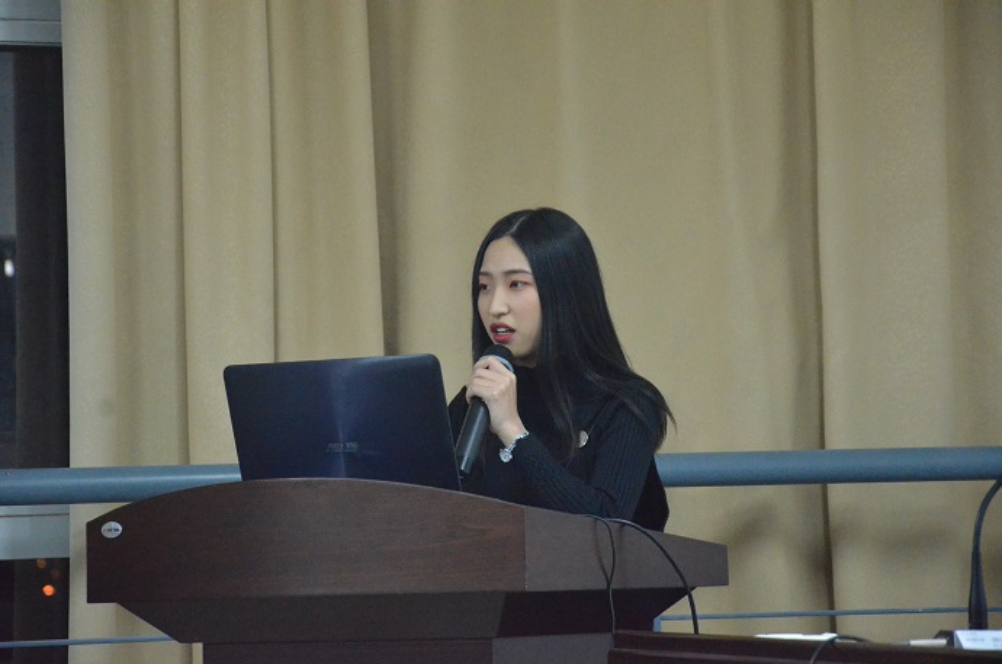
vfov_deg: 8.7
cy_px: 332
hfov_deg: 13.1
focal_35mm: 158
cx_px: 501
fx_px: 4375
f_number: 5.6
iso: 6400
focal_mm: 105
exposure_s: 1/125
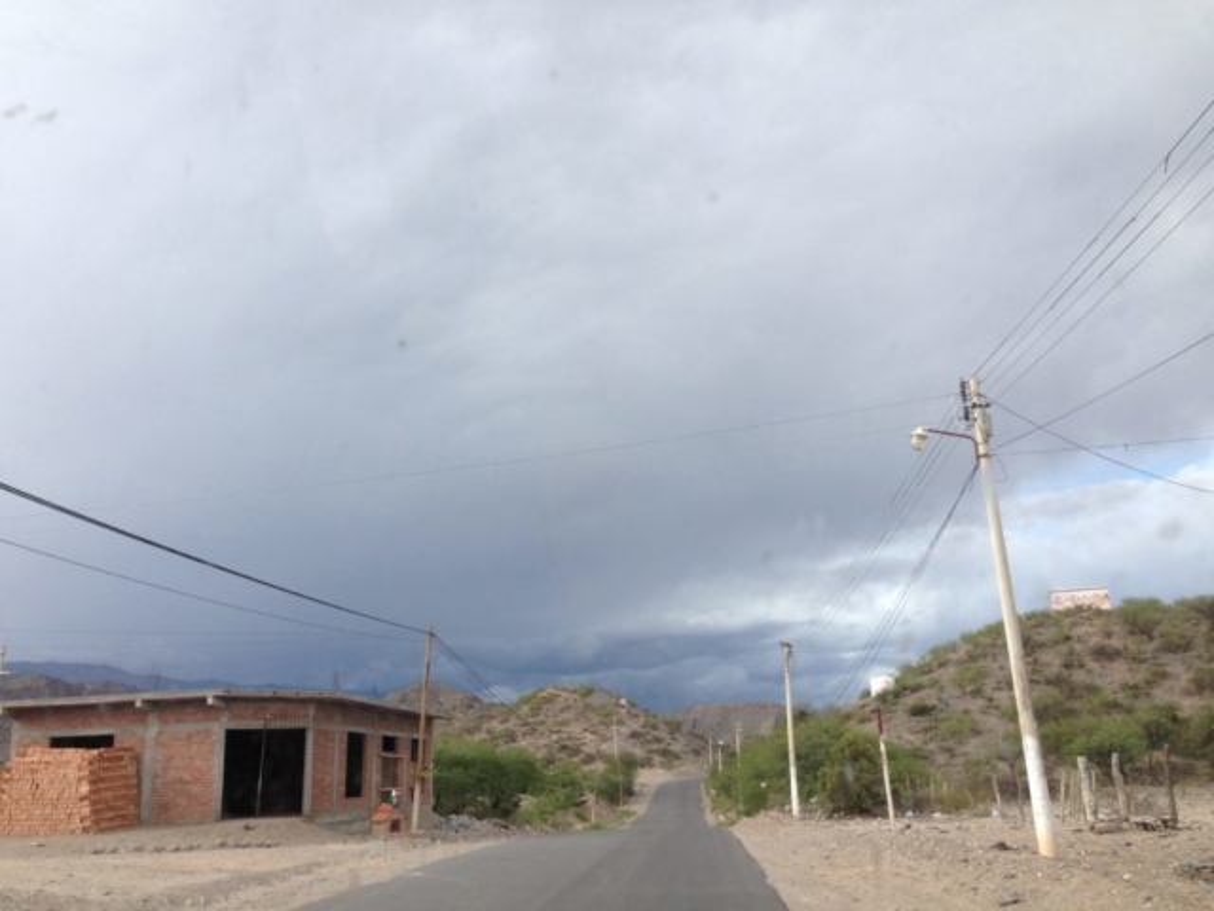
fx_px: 1157
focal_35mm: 33
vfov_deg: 42.9
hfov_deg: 55.4
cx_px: 607
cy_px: 456
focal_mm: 4.12
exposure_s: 1/484
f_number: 2.4
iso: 50
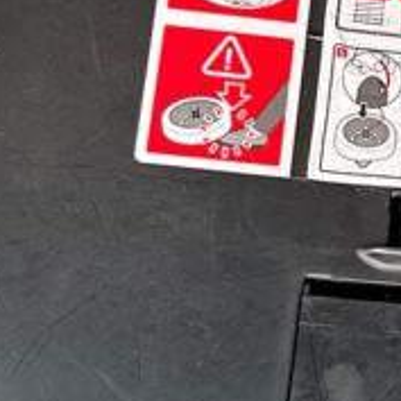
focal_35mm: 104
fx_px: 1363
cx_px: 530
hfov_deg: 15.8
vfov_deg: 16.7
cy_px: 245
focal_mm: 5.1
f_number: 1.6
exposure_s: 1/122
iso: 64
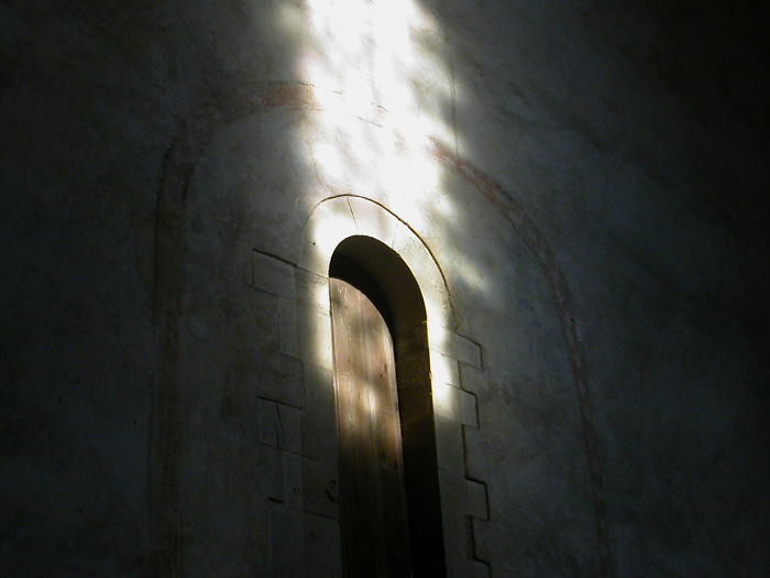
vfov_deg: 21.6
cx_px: 385
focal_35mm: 68
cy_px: 289
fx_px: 1513
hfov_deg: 28.6
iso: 100
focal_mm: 10.4
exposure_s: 1/84
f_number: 3.7
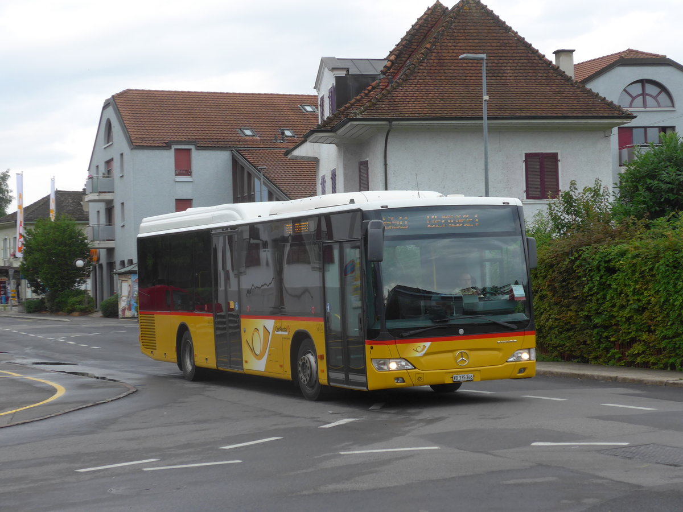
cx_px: 342
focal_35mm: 80
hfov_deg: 24.4
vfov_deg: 18.4
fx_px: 1578
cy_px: 256
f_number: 4.4
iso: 160
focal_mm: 16
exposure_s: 1/160
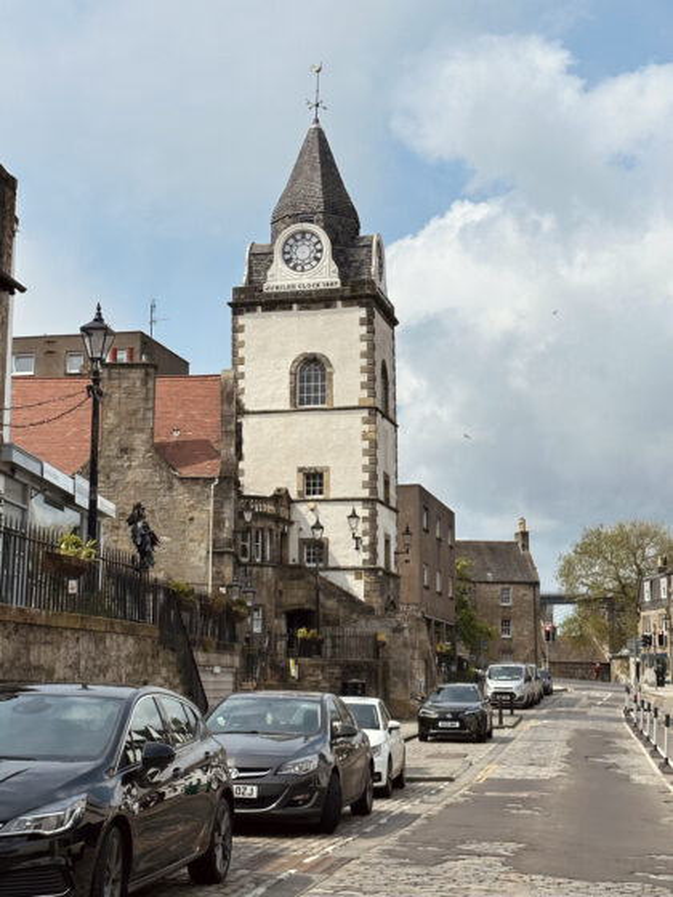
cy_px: 448
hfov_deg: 30.3
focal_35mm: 48
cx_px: 336
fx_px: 1244
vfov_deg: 39.7
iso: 64
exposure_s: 1/6623
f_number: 1.78
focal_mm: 6.86
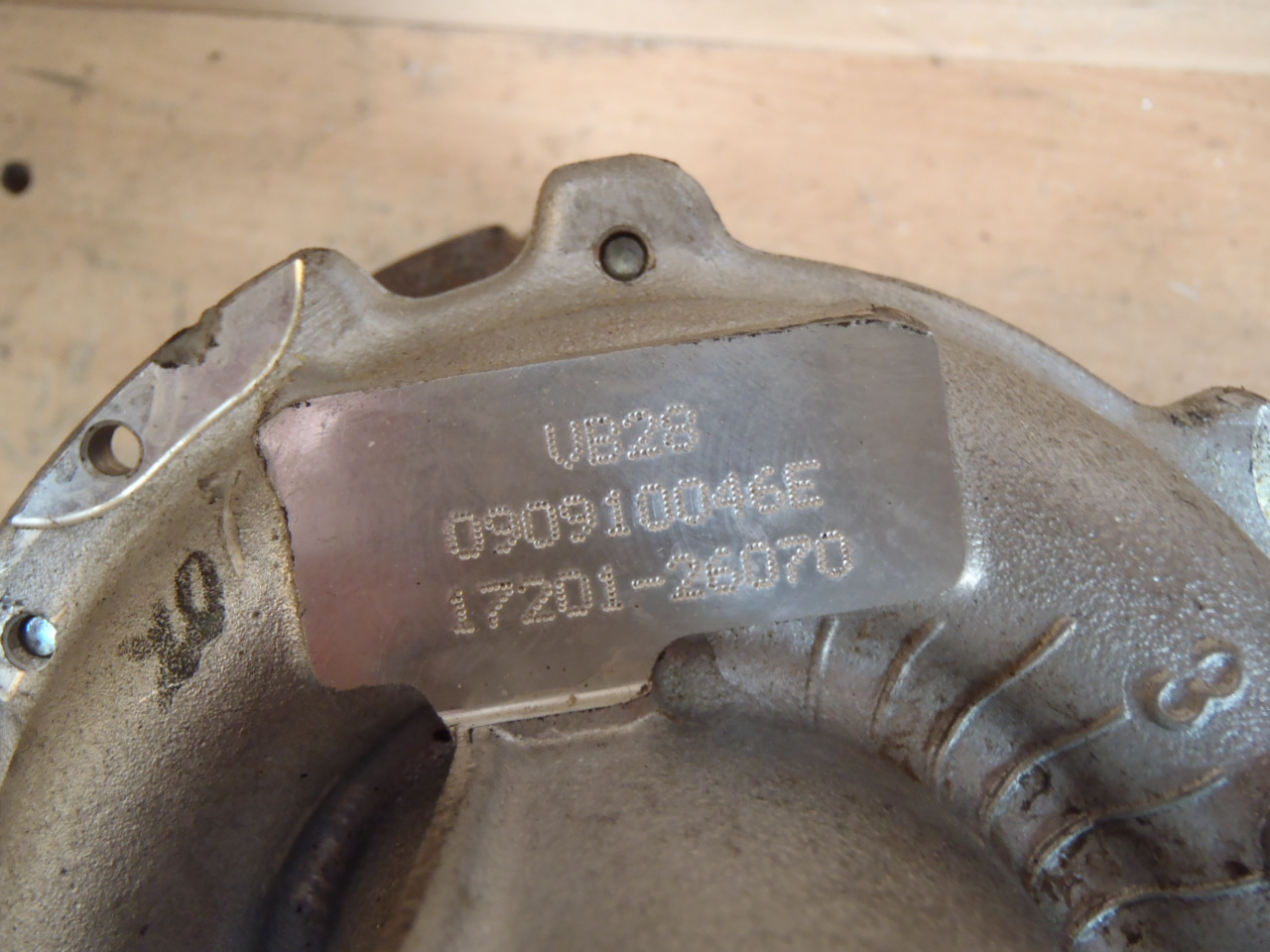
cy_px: 476
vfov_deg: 38.7
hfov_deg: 50.1
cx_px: 635
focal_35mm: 37
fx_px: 1357
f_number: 4.7
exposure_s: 1/6
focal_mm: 6.64
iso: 200
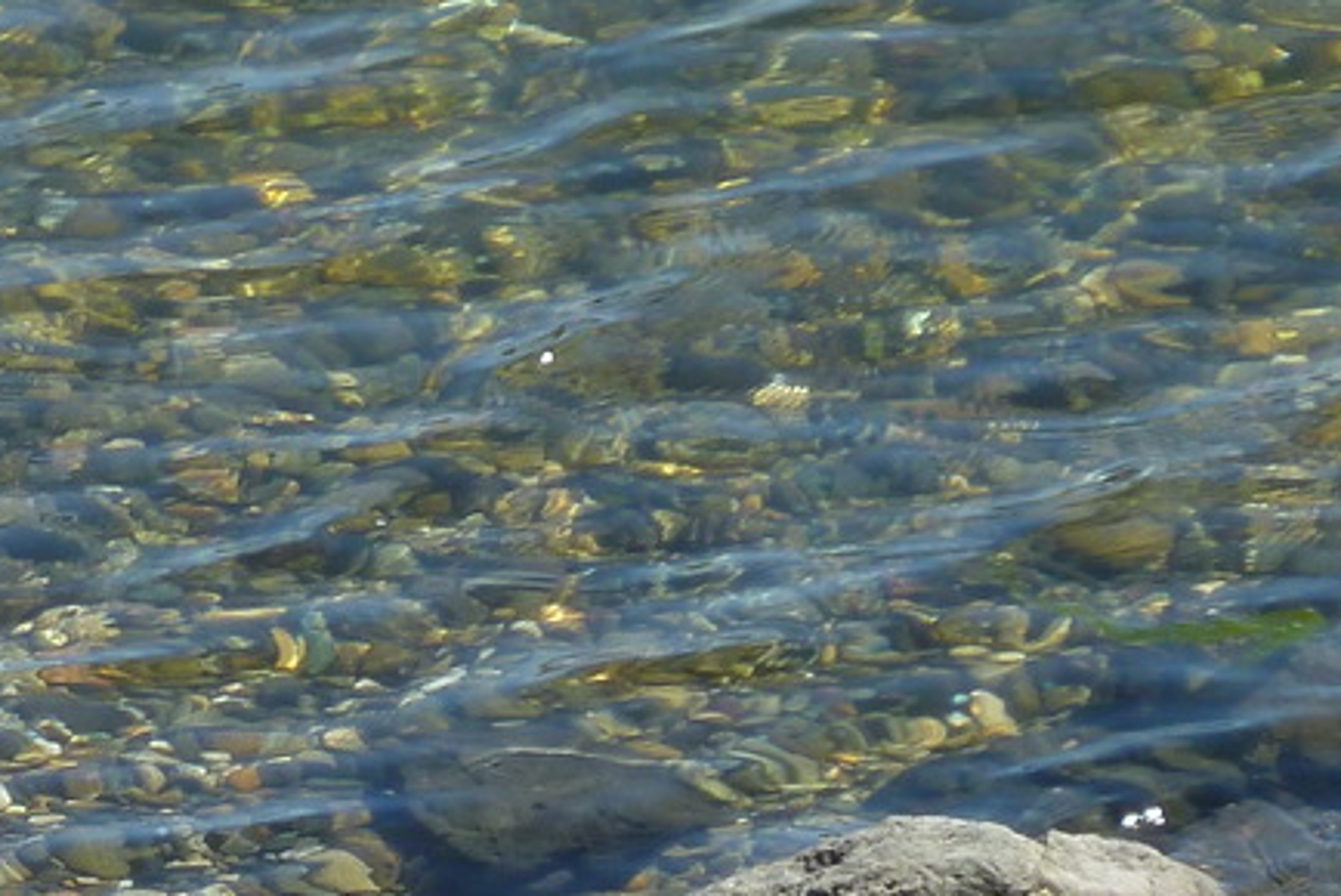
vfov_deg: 1.8
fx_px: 28552
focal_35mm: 766
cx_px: -145
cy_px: 930
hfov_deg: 2.7
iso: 80
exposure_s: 1/160
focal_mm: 36
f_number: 5.9
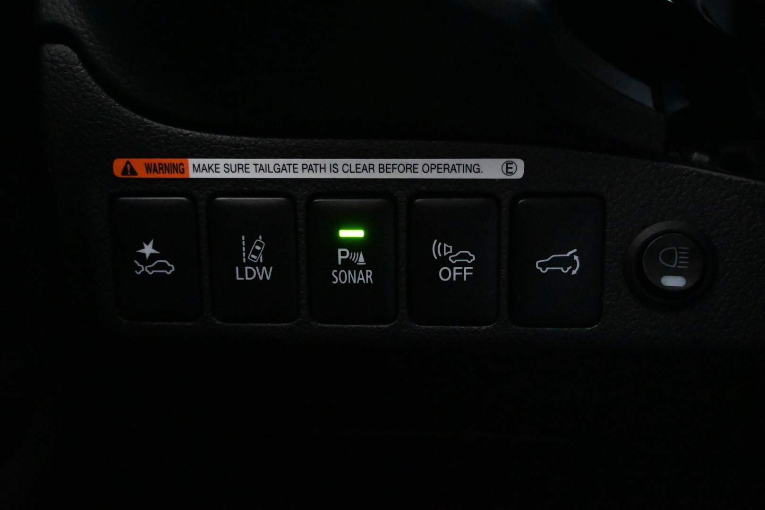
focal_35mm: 39
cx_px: 382
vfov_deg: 34.2
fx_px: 829
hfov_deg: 49.6
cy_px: 255
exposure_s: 1/40
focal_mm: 26
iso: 20000
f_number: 4.5
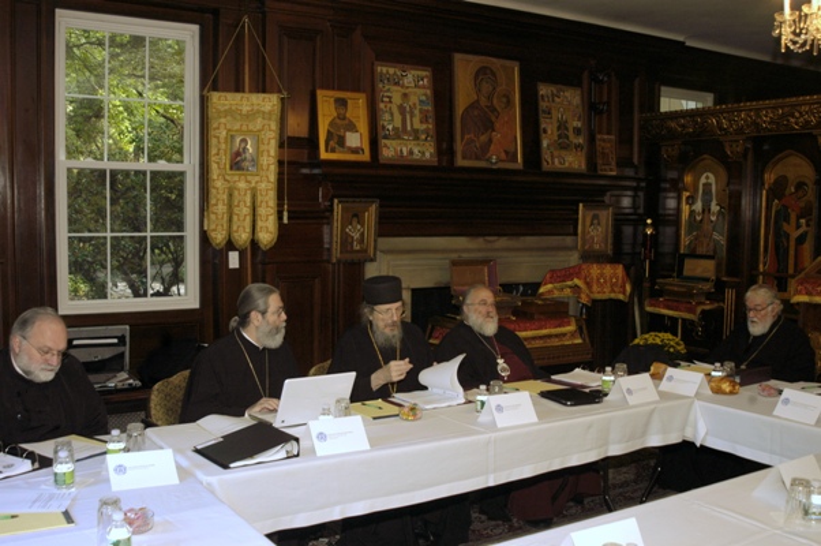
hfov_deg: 53.2
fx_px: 820
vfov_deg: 36.8
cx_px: 410
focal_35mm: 36
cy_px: 273
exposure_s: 1/60
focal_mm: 24
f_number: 5
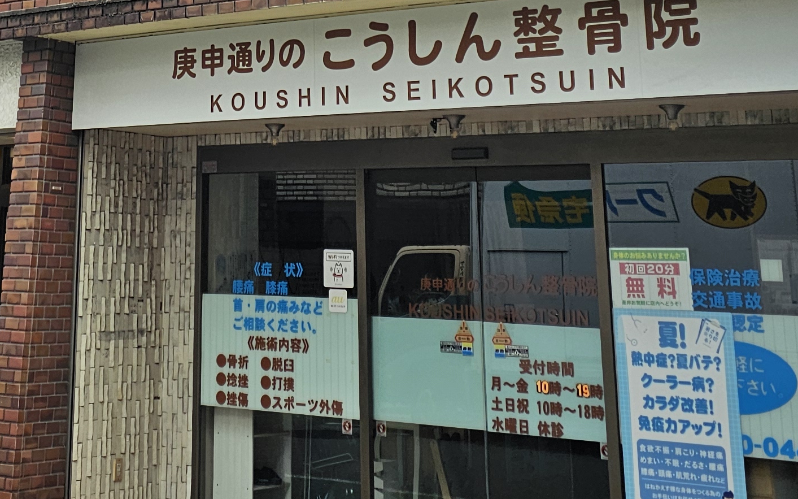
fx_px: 1501
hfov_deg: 29.2
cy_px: -166
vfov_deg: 17.6
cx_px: 178
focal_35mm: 69
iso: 20
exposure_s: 1/180
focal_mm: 6.3
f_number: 1.7
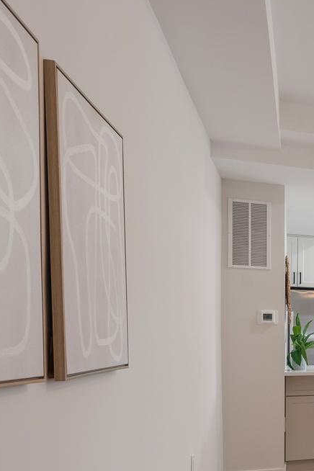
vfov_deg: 40.8
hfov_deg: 19.5
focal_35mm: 47
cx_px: 595
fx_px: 615
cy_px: 347
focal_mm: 15
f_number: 8
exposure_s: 1/25
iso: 320
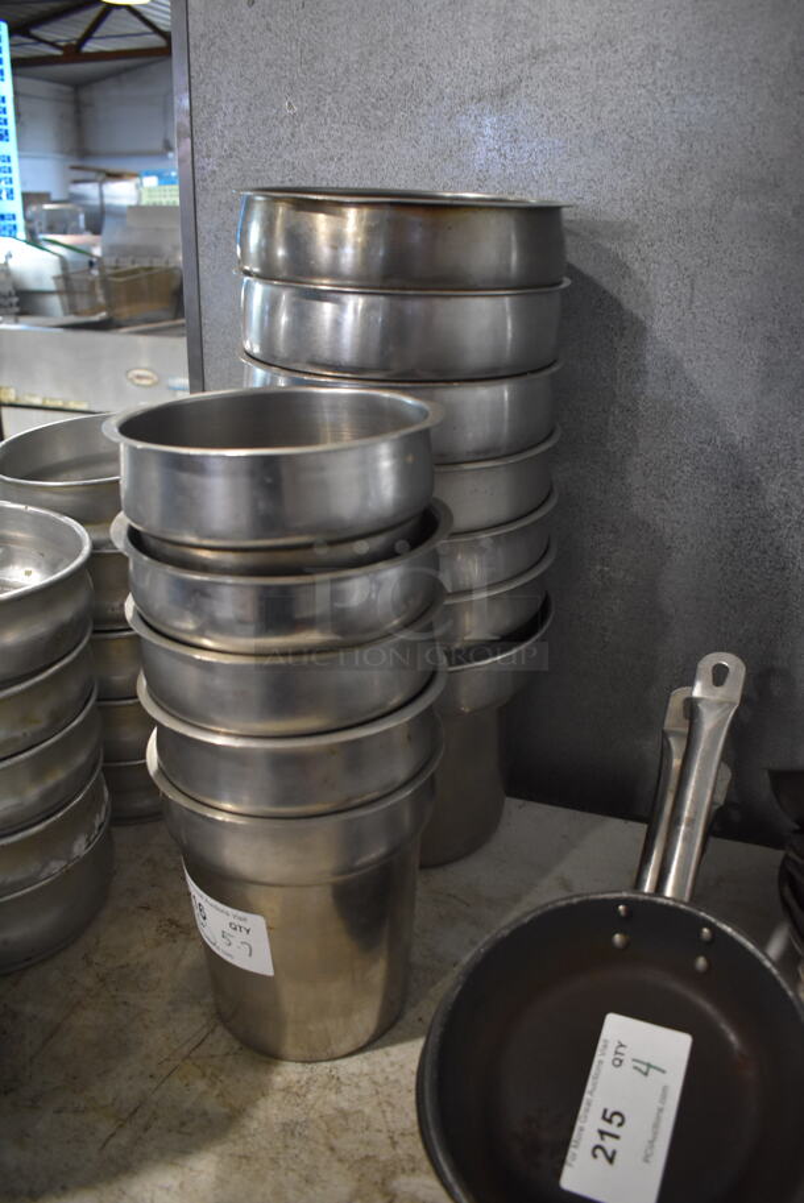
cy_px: 602
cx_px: 402
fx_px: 903
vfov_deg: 67.3
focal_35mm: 27
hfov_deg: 48.0
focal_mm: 18
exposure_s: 1/125
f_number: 3.5
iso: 1800
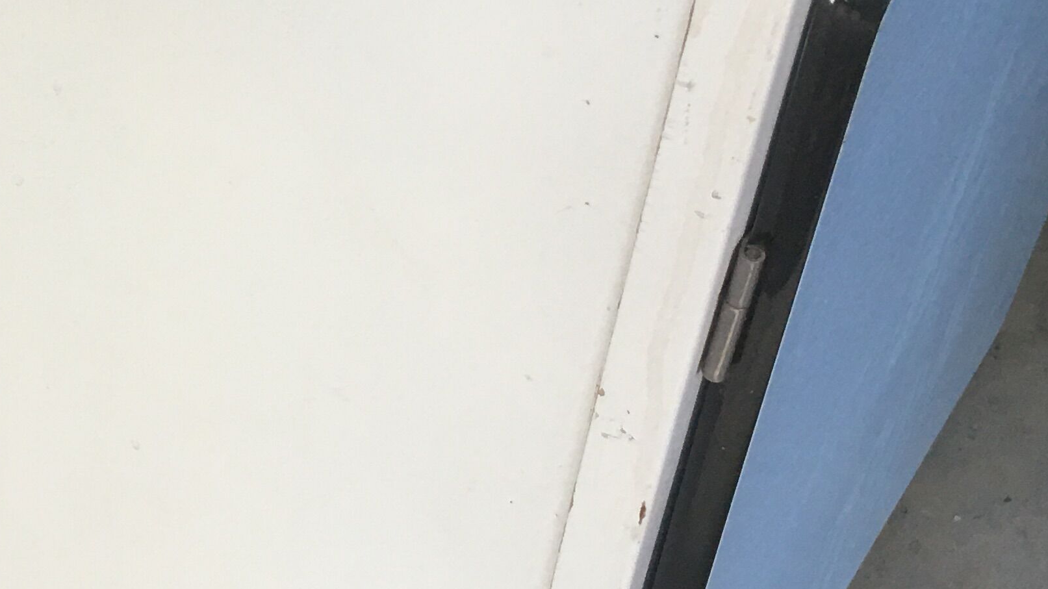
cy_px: 56
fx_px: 2195
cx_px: 240
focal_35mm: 79
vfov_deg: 15.1
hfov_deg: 26.4
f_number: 2.2
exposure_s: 1/17
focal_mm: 4.15
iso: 40
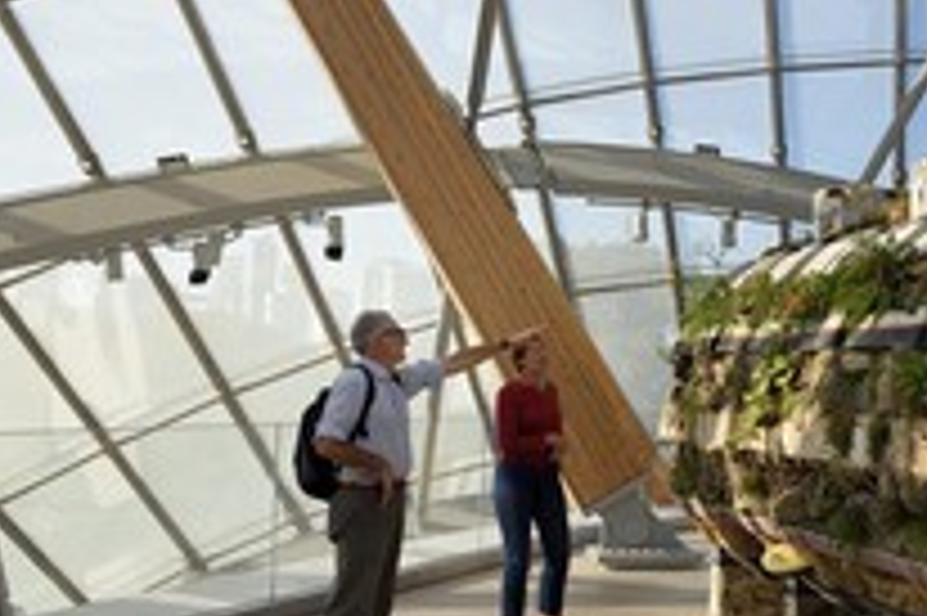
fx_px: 1261
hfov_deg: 38.2
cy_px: 342
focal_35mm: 49
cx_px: 792
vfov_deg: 27.5
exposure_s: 1/200
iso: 200
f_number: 10
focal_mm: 24
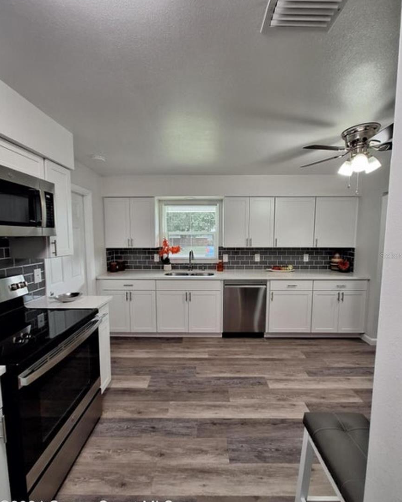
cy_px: 256
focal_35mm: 14
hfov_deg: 88.0
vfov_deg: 100.7
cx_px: 205
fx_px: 208
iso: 125
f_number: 2.2
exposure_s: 1/40
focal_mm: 1.74
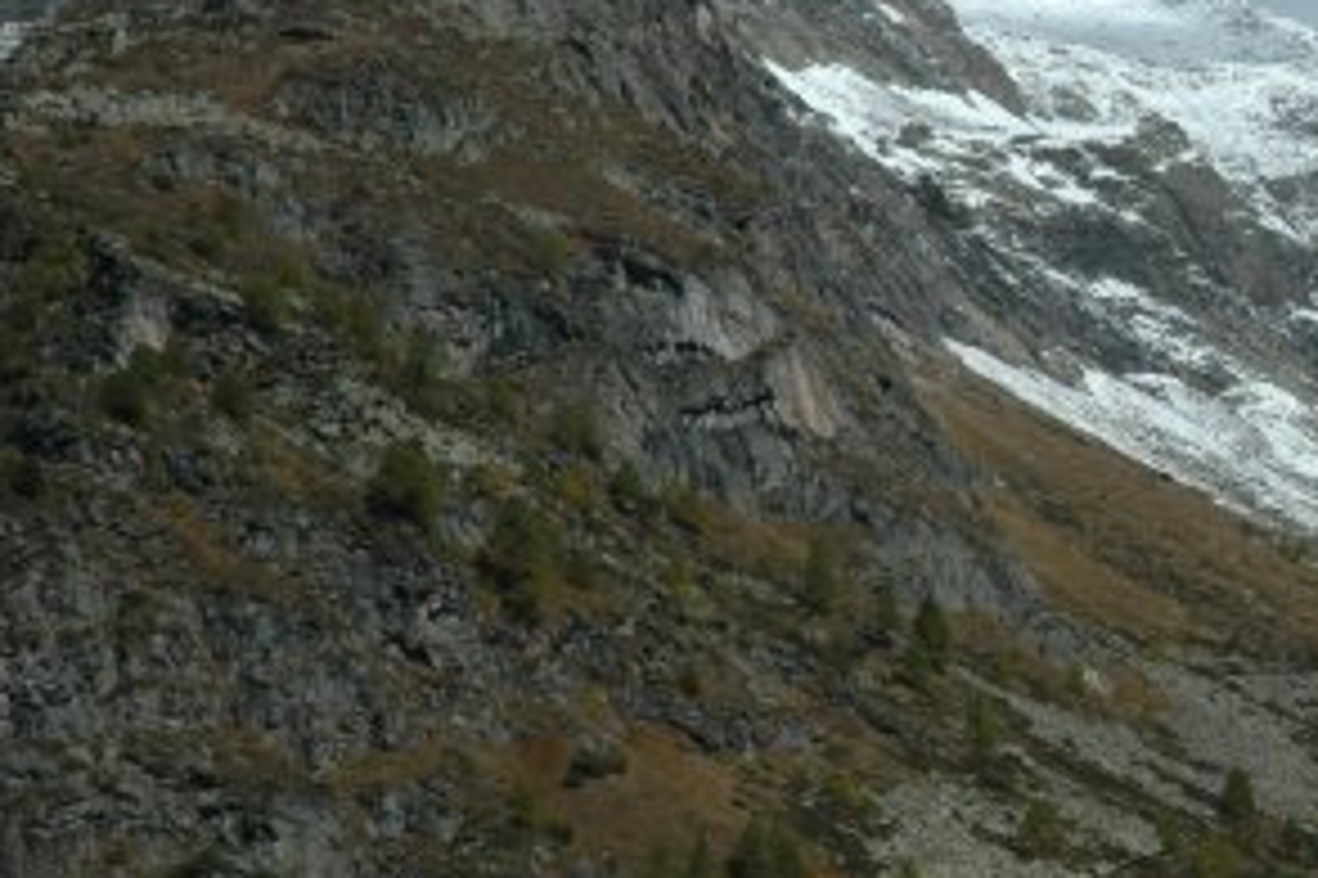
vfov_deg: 5.3
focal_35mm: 258
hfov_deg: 7.9
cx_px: 1466
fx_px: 9440
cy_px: 306
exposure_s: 1/500
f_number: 11
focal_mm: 70
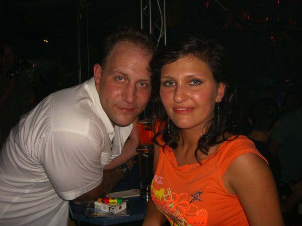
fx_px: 332
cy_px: 113
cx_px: 151
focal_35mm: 38
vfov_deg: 37.7
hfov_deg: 49.0
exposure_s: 1/60
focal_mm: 7.9
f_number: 2.8
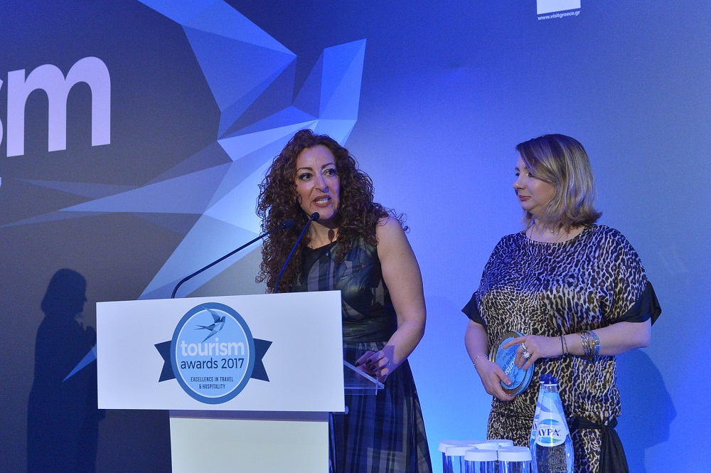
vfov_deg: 26.9
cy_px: 236
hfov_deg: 39.6
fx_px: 987
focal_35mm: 50
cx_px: 356
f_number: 6.3
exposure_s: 1/160
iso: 6400
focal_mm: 50
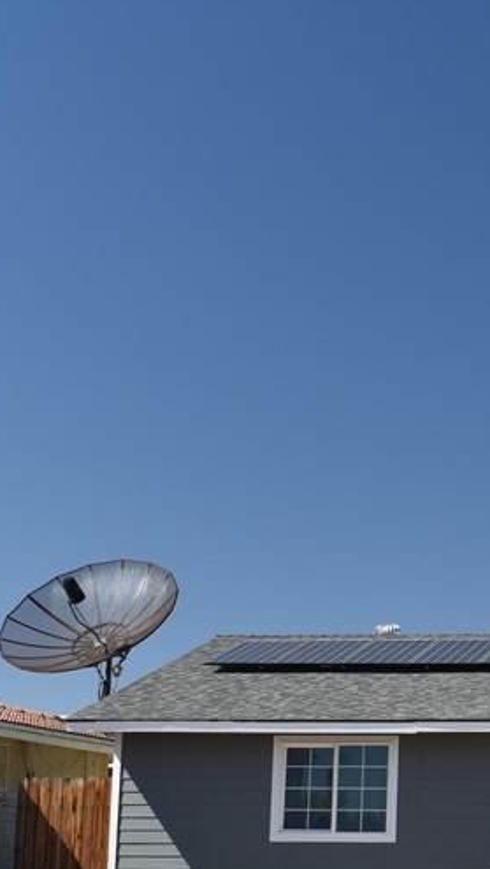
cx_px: 792
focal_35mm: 86
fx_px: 1987
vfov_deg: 24.6
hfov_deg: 13.1
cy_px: 542
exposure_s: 1/250
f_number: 8
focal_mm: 25
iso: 220
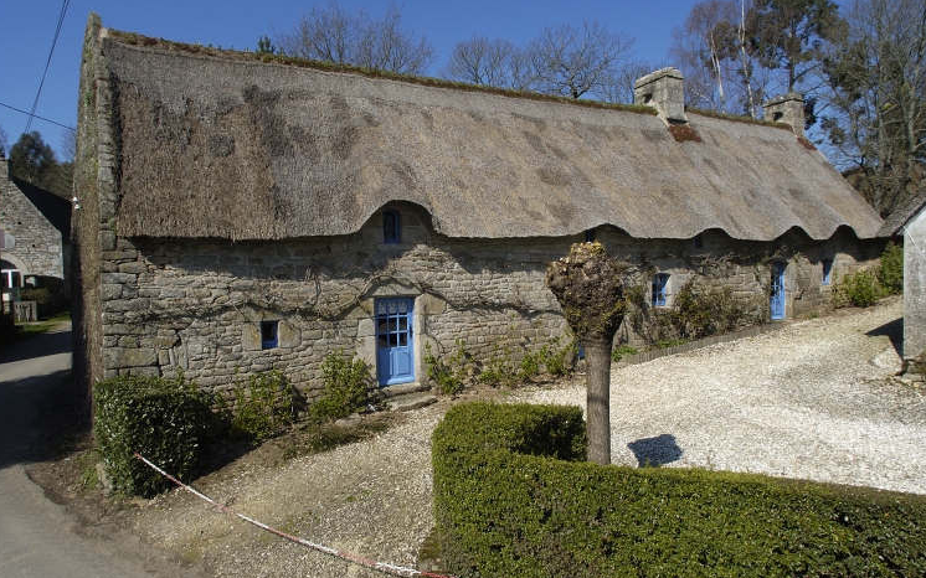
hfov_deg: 79.7
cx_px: 472
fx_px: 555
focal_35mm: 22
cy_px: 294
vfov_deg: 55.0
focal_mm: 14
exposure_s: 1/200
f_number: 13
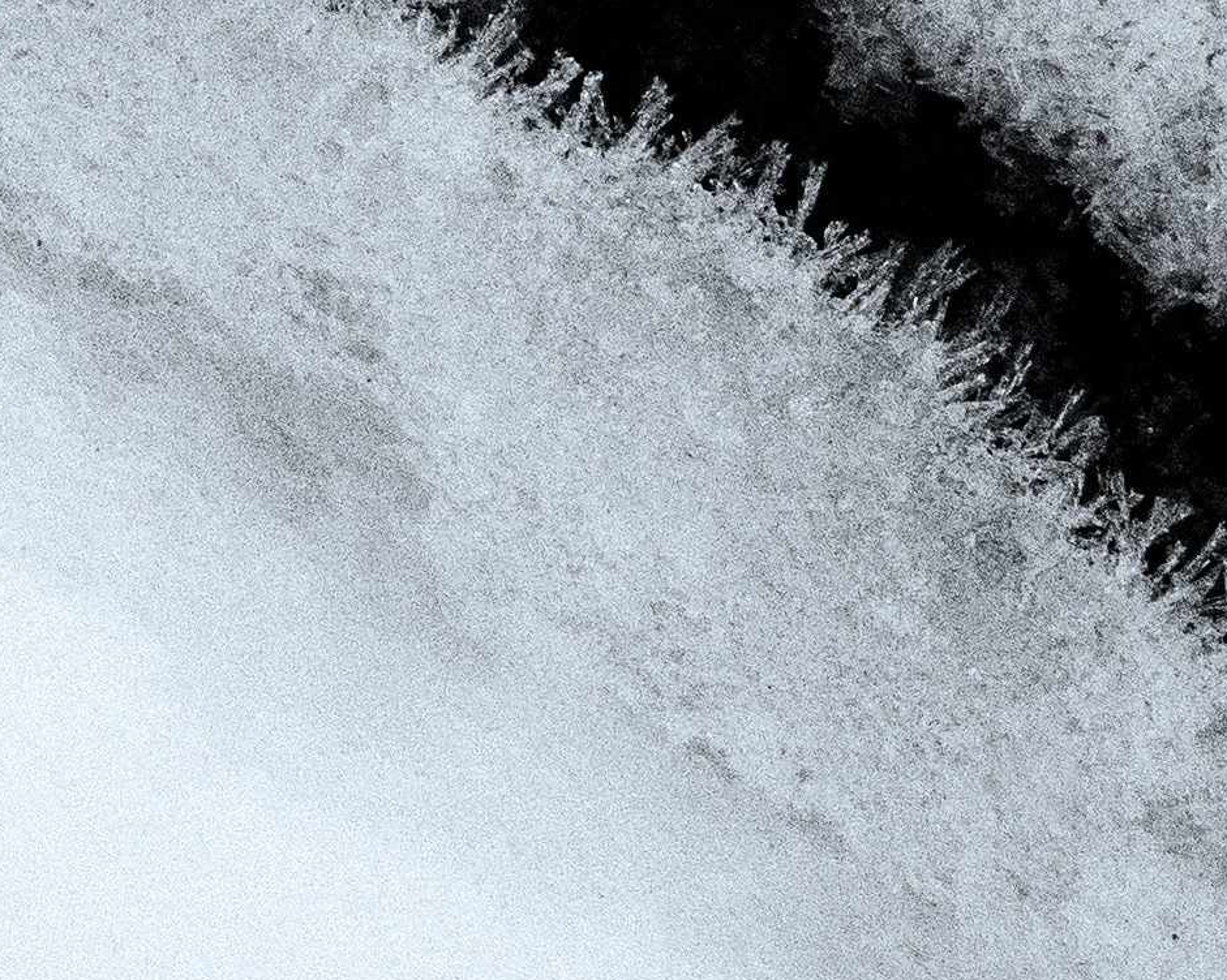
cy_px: -858
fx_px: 39639
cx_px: -1436
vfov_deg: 1.4
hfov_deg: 1.8
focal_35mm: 1092
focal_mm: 73.3
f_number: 7.1
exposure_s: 1/1000
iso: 800
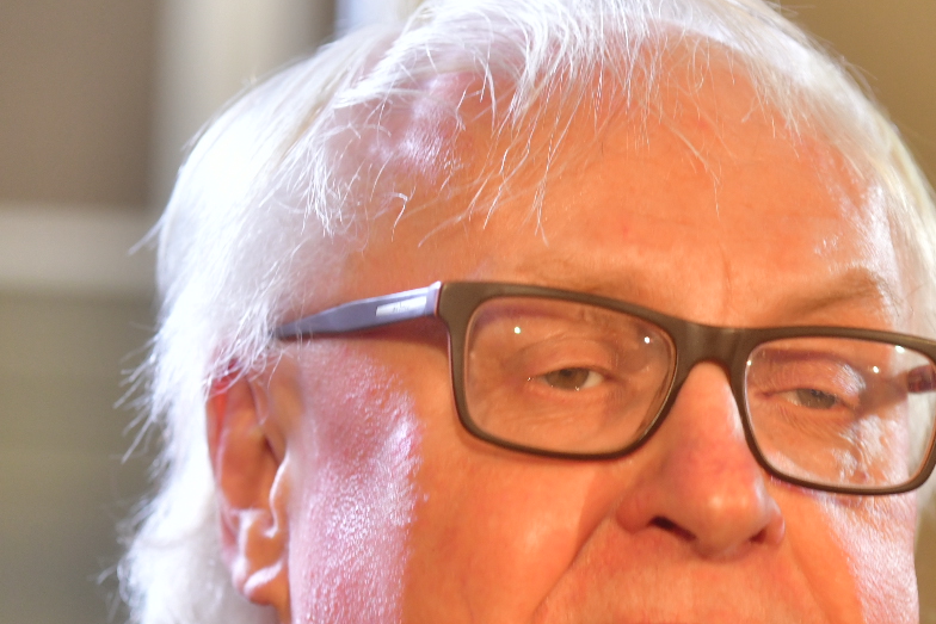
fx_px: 5643
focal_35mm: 217
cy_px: 513
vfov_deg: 6.3
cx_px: 642
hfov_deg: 9.5
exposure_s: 1/100
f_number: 2.8
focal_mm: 105
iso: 1100
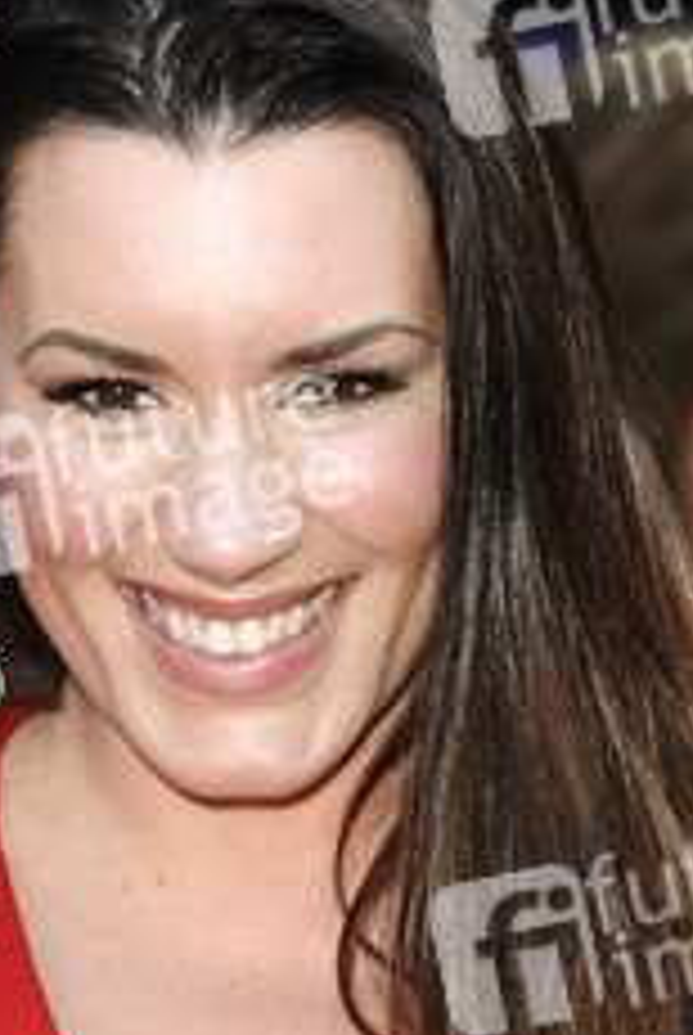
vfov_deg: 6.6
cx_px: 254
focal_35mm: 313
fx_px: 9010
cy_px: 706
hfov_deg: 4.4
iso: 320
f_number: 4.5
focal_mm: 120
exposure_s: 1/200
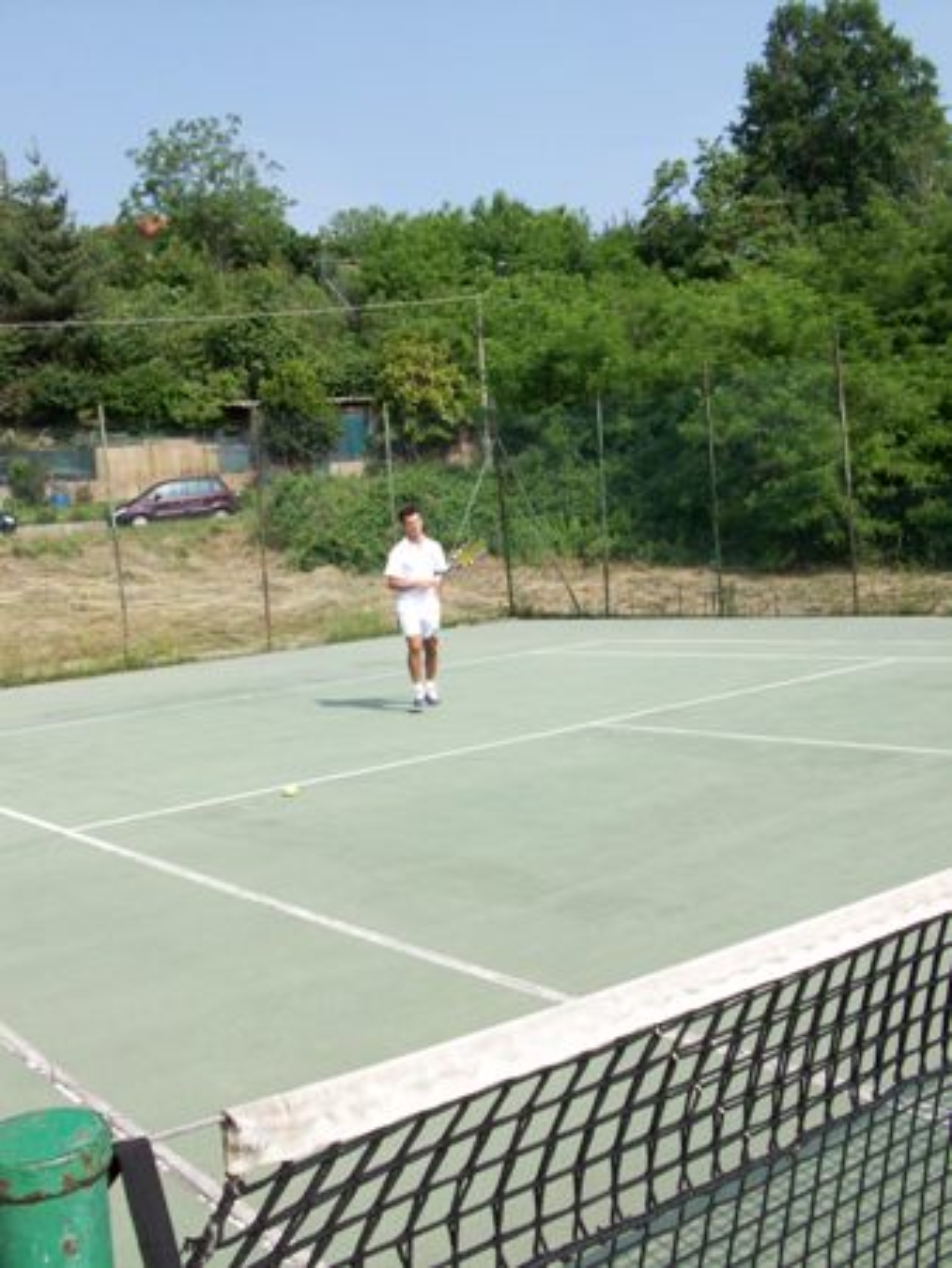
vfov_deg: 53.9
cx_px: 476
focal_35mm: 34
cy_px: 634
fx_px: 1246
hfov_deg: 41.8
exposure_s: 1/253
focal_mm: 5.7
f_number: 5.5
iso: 64
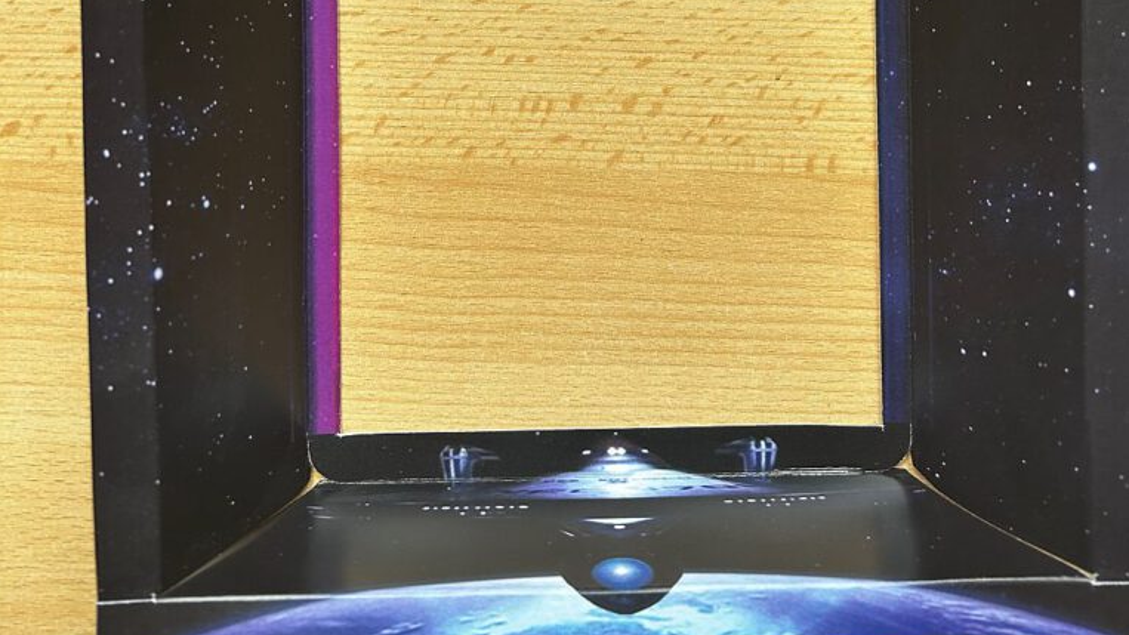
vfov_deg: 29.3
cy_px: 9
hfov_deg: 52.8
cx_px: 567
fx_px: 1137
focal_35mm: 38
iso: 64
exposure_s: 1/121
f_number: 1.5
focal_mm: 5.7
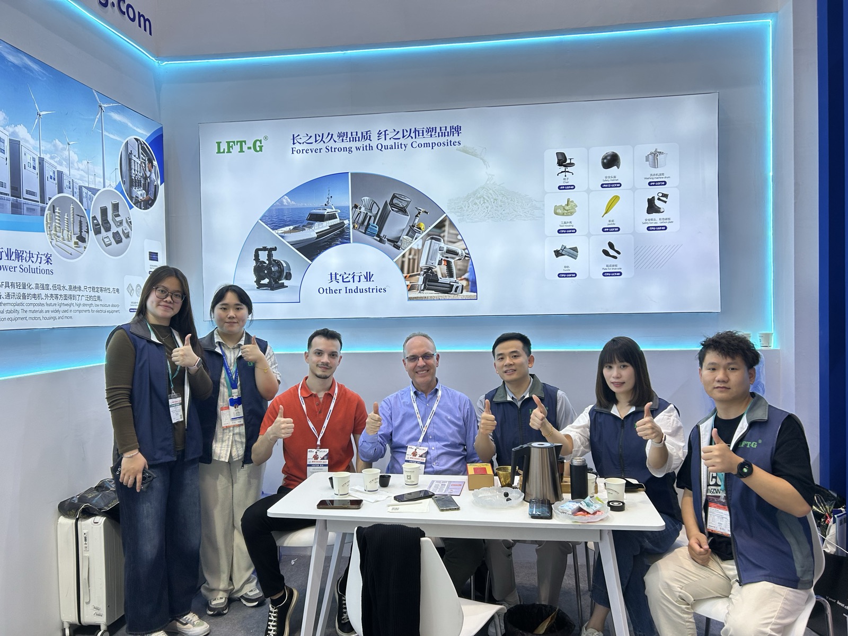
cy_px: 318
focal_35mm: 26
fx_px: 637
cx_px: 424
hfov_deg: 67.3
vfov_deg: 53.1
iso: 50
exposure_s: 1/466
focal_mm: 5.7
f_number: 1.5
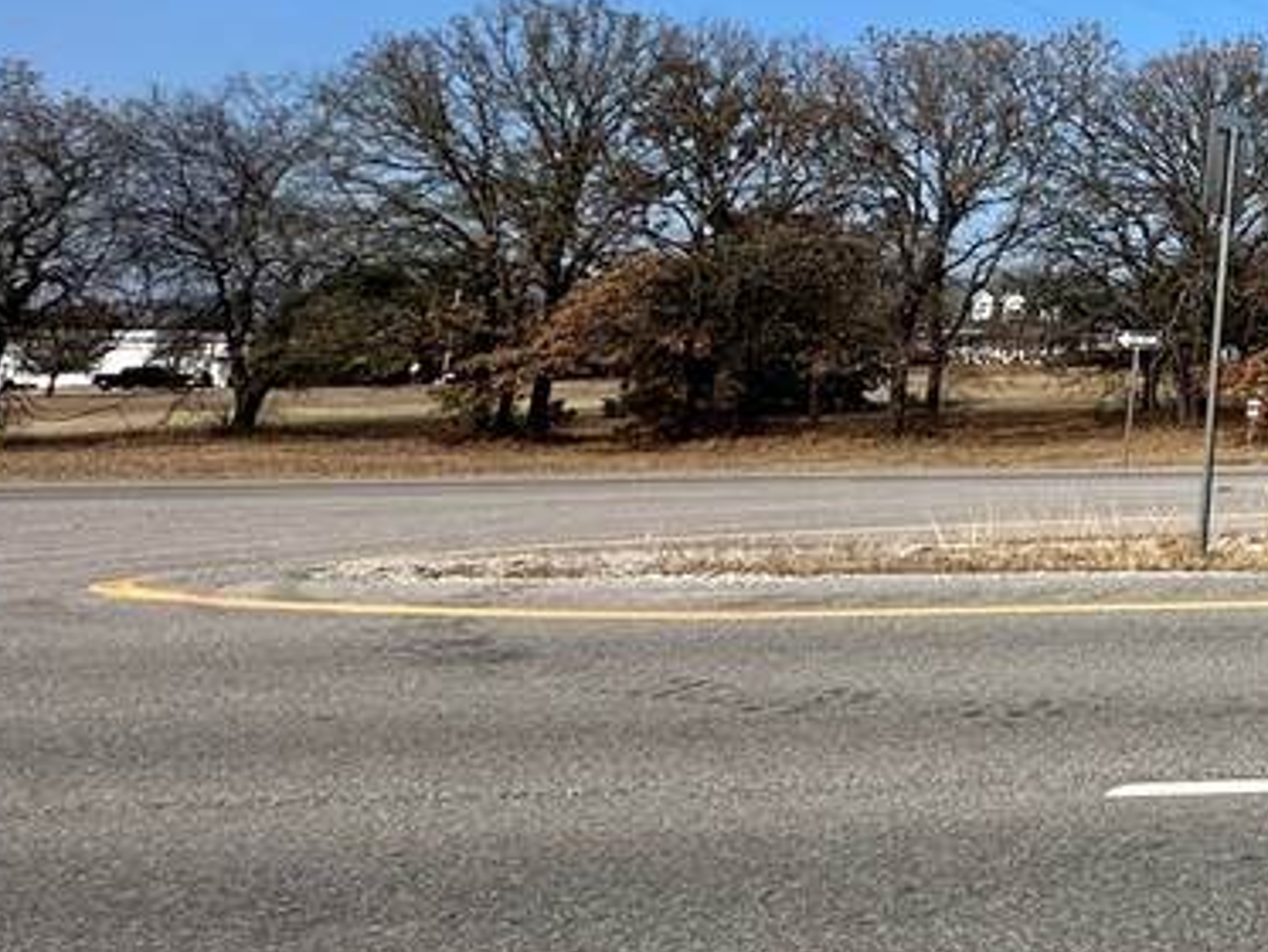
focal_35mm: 48
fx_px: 1759
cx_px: 2019
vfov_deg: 28.9
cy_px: 71
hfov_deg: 25.8
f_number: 2.2
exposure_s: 1/2092
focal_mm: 2.22
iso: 50
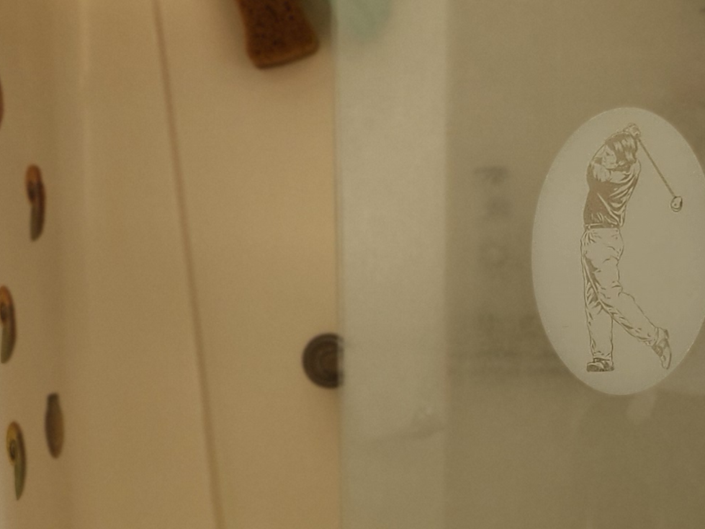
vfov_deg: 15.2
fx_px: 1914
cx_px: 538
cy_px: 642
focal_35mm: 94
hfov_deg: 20.7
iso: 64
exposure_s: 1/120
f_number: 1.8
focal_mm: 5.54
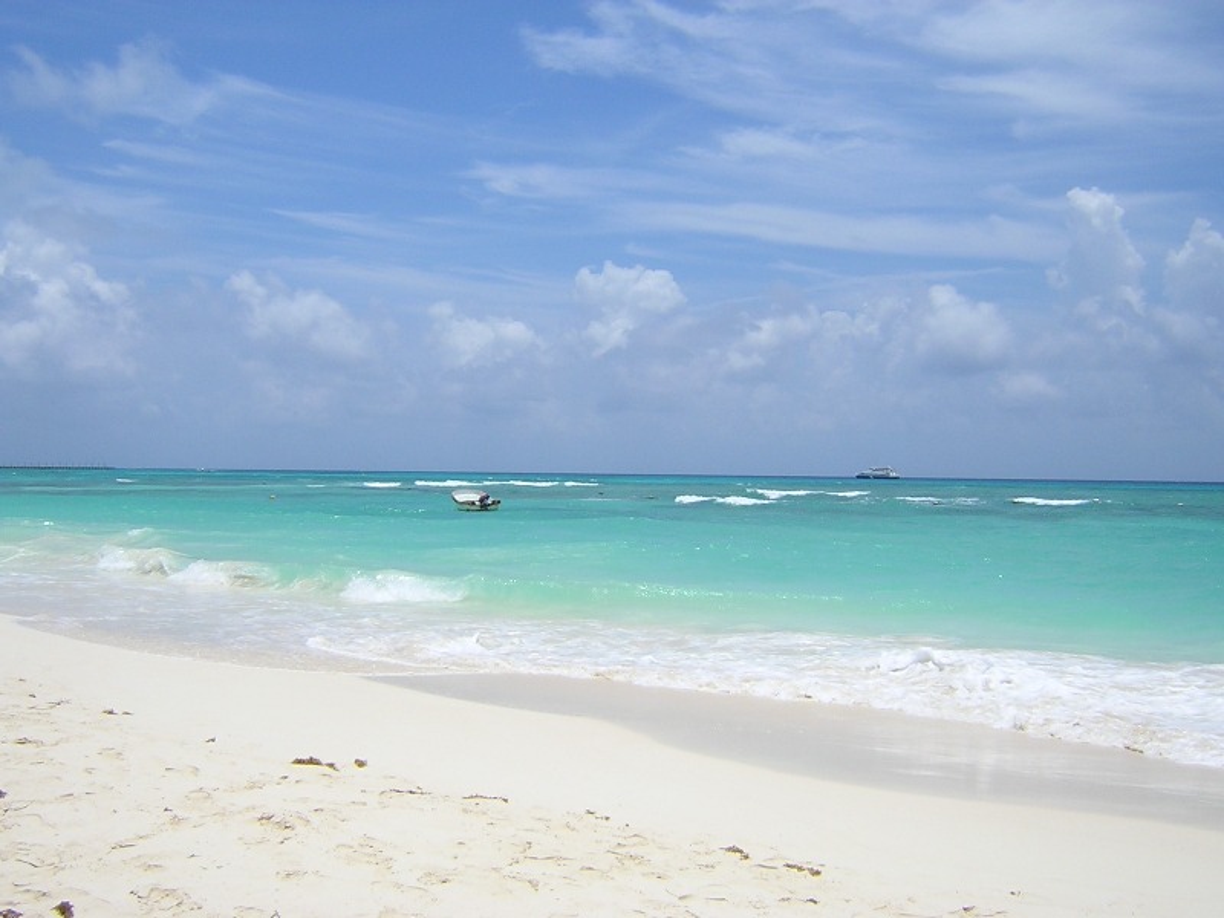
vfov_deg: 39.7
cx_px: 612
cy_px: 459
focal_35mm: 36
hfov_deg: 51.4
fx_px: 1273
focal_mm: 4.7
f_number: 5.2
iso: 100
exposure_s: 1/705
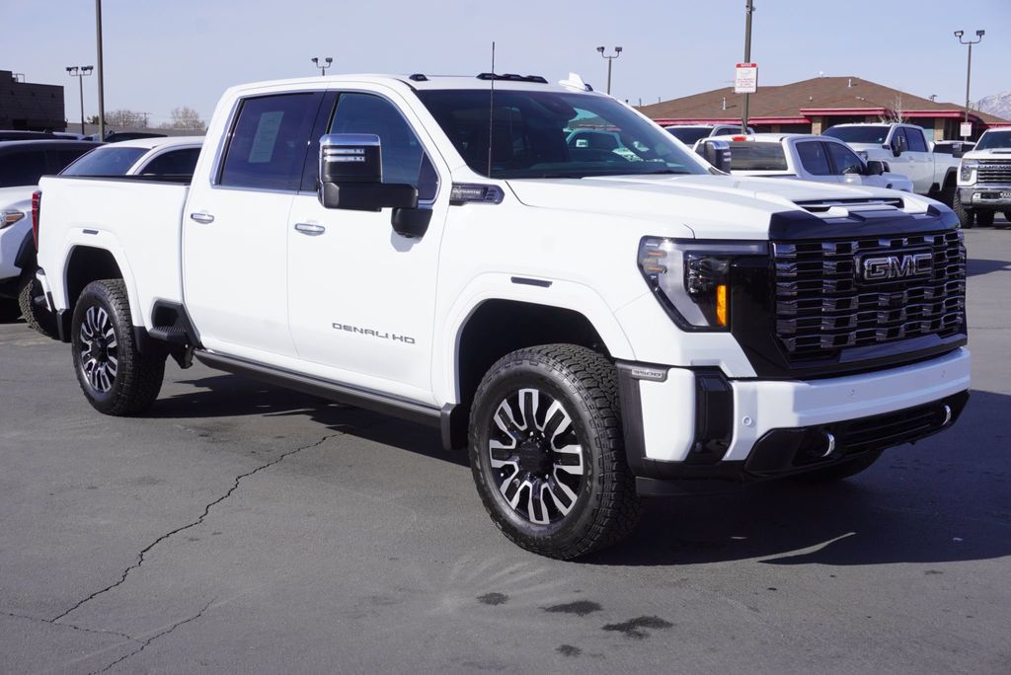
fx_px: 1264
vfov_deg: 29.9
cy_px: 338
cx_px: 506
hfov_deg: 43.6
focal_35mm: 45
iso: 100
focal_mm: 30
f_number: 11
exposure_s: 1/200
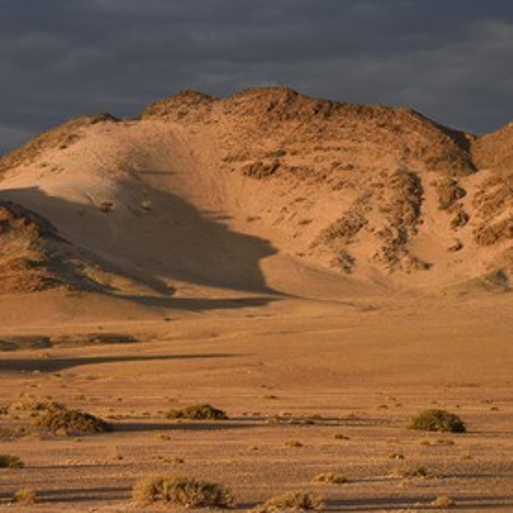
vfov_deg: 9.1
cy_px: 256
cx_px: 211
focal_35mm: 193
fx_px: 3236
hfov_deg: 9.1
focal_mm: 150
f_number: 4
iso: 200
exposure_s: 1/320
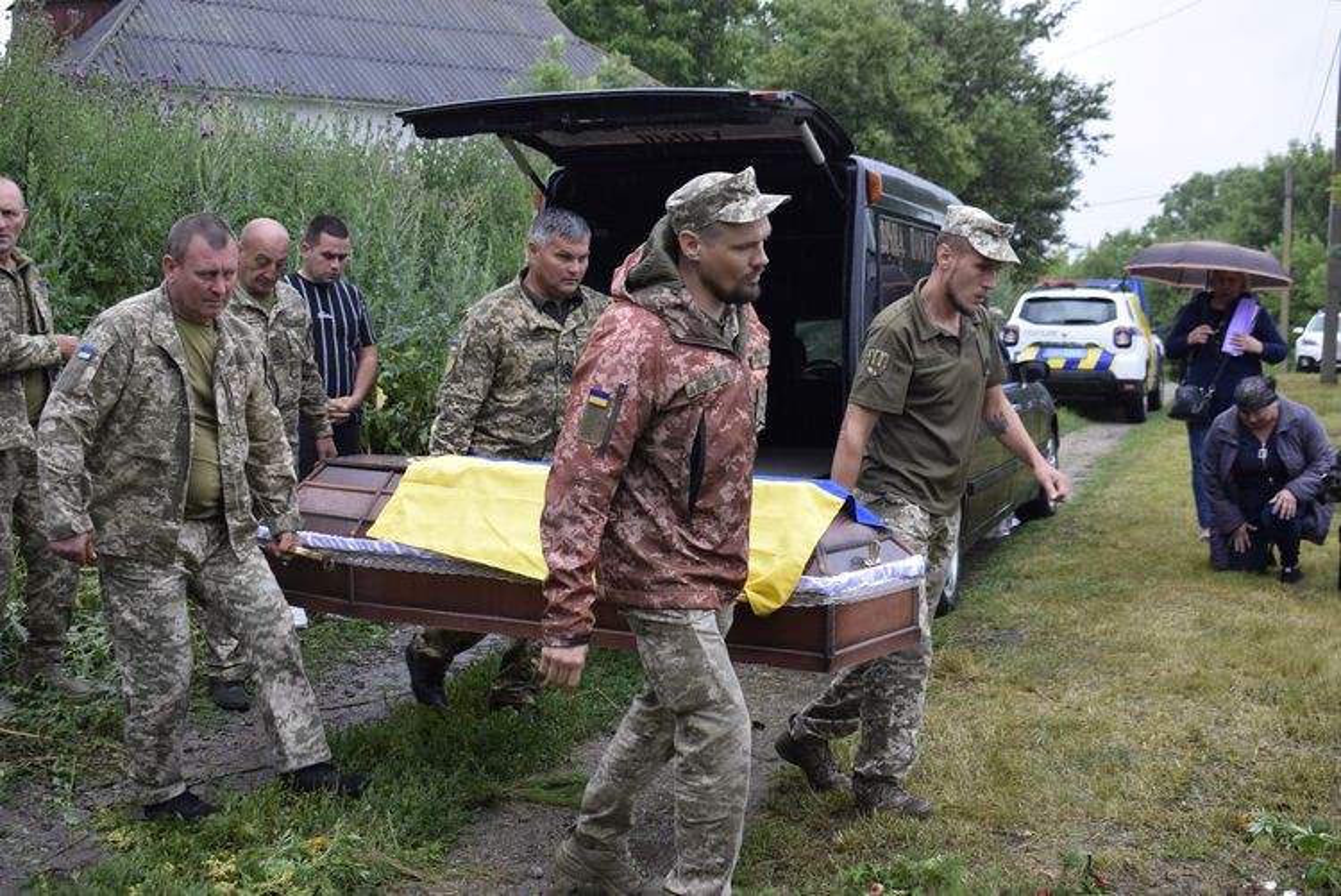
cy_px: 448
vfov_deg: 29.9
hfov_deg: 43.6
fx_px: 1677
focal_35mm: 45
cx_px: 670
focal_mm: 30
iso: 400
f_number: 6.3
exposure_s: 1/160
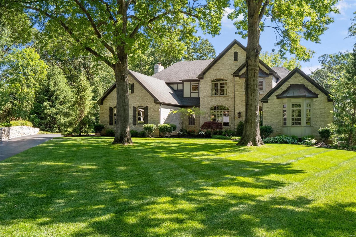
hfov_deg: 53.1
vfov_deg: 36.9
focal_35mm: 36
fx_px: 356
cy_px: 118
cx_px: 178
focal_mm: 18
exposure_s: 1/160
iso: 400
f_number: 8
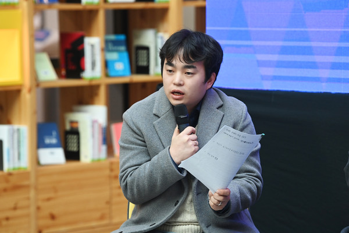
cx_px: 174
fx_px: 1939
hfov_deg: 10.3
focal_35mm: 200
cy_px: 116
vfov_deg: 6.9
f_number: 5
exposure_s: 1/200
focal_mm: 200
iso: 2000
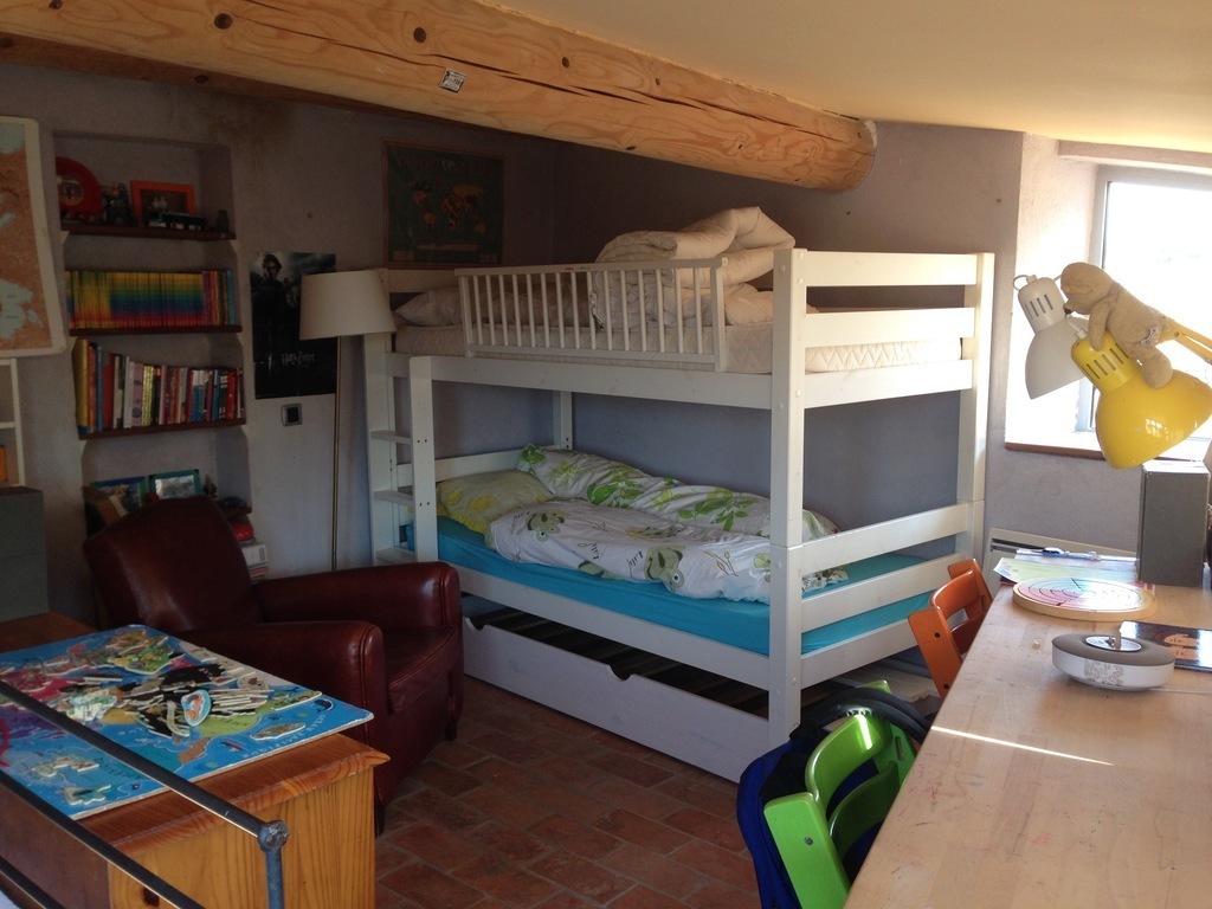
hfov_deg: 55.4
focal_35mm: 33
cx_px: 606
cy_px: 454
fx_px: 1155
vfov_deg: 42.9
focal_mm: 4.12
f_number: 2.4
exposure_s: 1/40
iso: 50
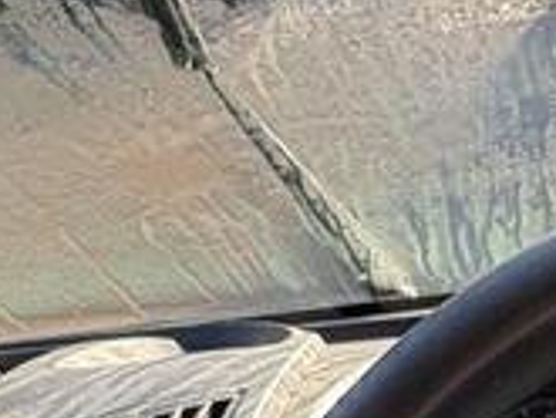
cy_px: 627
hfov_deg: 24.3
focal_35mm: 76
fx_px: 1222
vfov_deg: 17.5
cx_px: 576
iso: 80
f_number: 2.2
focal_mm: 2.22
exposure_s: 1/139
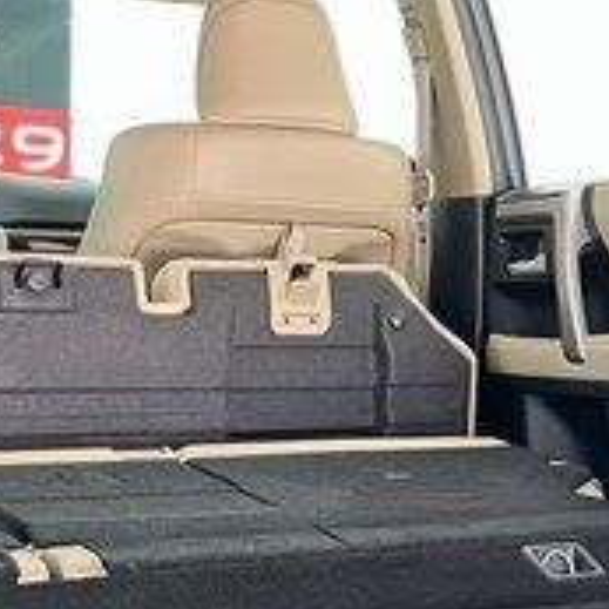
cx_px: 764
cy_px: 334
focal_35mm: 85
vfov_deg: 20.4
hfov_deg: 19.1
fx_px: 1692
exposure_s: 1/40
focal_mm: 5.1
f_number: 1.6
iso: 400
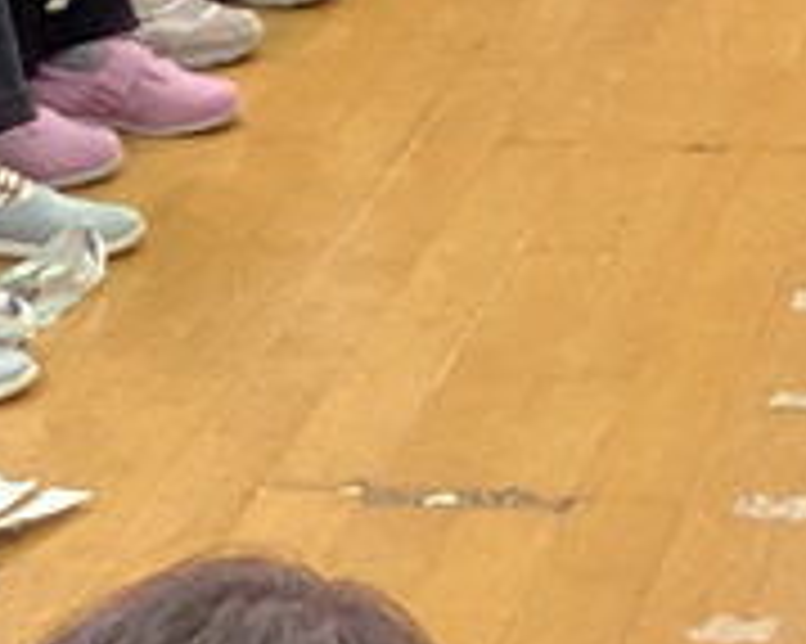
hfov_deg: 11.3
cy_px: 297
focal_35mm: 169
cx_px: 860
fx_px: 4029
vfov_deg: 9.1
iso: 250
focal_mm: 3.3
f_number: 2.4
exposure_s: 1/33
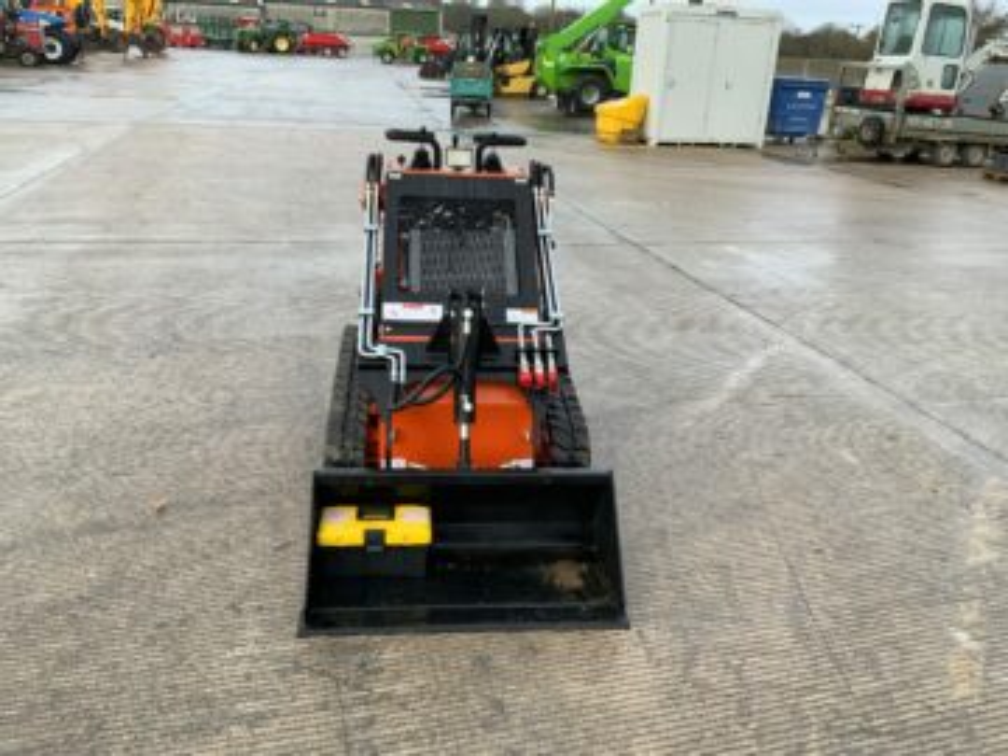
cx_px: 504
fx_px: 844
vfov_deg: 48.2
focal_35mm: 29
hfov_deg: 61.7
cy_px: 378
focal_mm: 3
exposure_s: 1/195
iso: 16
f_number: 1.8
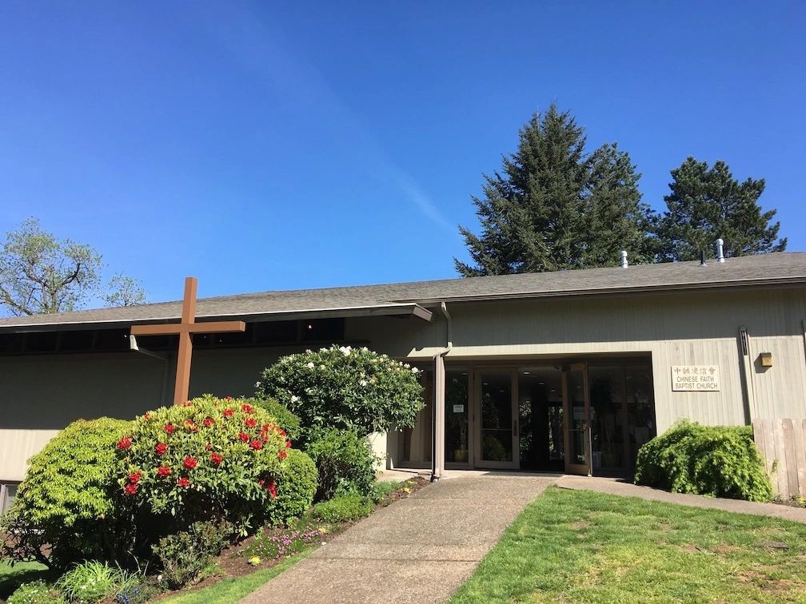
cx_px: 403
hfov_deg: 61.7
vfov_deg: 48.2
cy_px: 302
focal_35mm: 29
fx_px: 675
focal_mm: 4.15
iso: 25
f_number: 2.2
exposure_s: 1/855
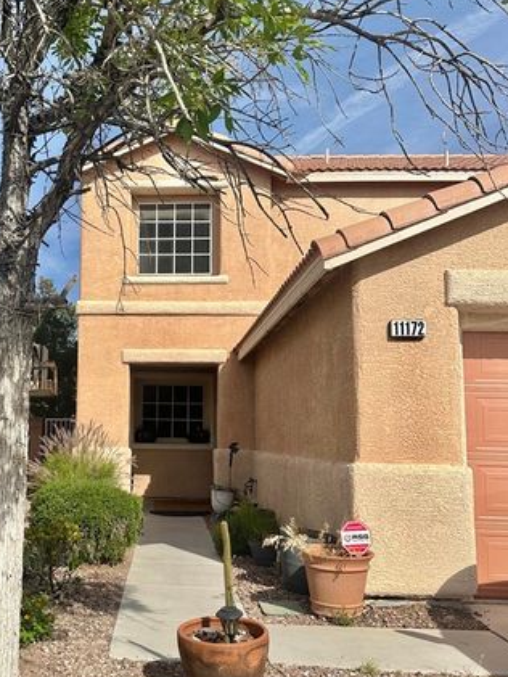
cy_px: 356
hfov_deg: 36.7
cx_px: 119
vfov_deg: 48.9
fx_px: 743
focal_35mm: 38
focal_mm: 6.86
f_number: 1.78
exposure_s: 1/6211
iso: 80
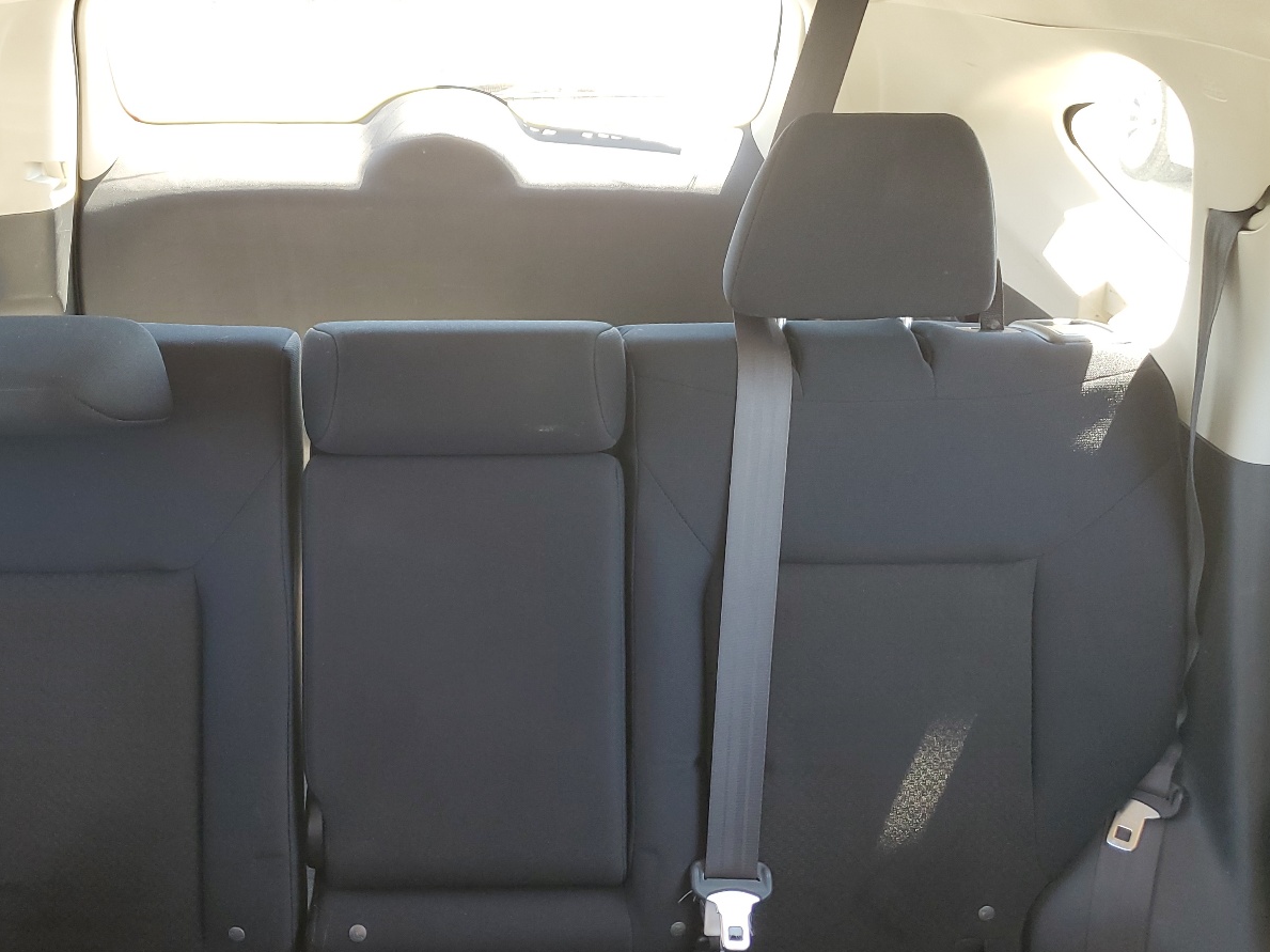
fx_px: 1284
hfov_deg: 52.1
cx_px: 476
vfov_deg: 40.6
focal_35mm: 35
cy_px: 521
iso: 62
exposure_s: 1/120
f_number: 1.5
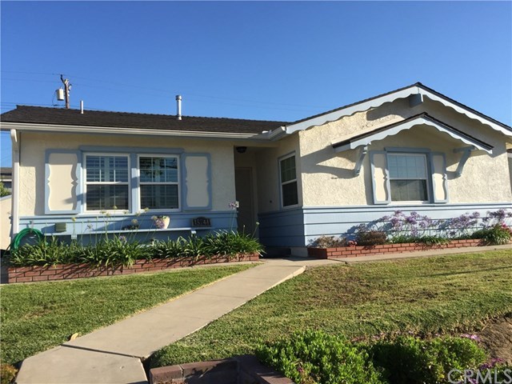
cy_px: 192
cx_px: 256
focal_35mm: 29
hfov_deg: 61.7
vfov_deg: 48.2
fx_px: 429
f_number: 2.2
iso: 32
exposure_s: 1/1364
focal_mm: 4.15
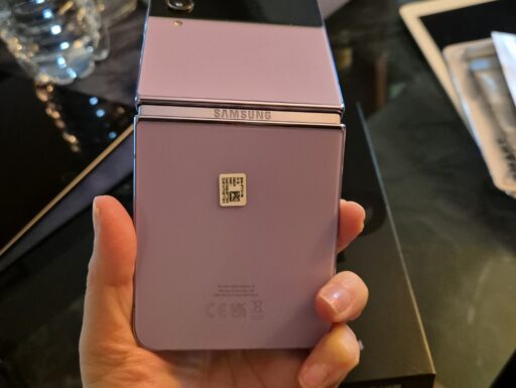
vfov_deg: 59.0
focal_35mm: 23
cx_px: 258
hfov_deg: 73.9
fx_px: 343
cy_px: 194
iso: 2000
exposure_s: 1/100
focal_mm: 5.4
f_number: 1.8
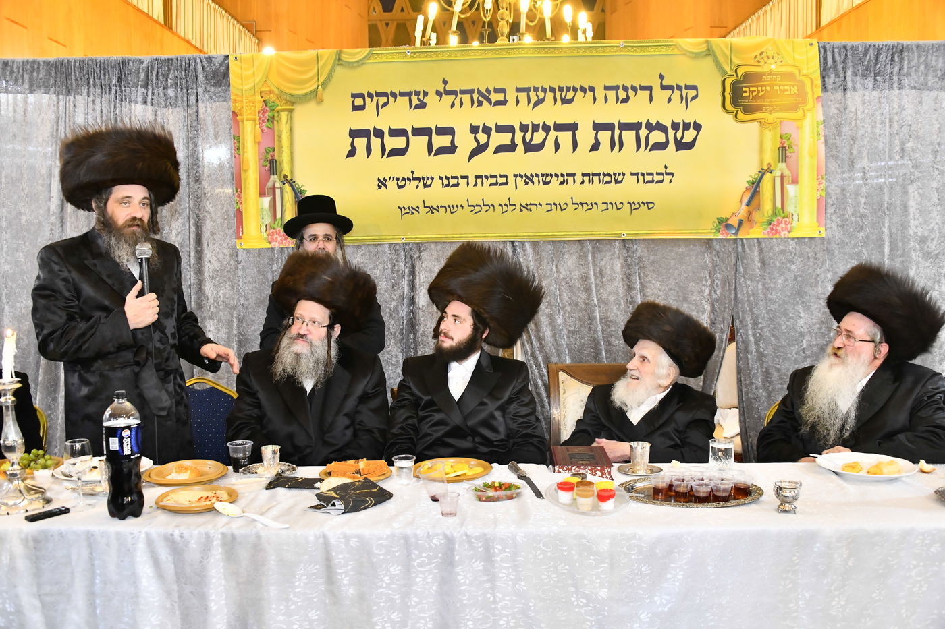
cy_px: 314
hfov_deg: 65.5
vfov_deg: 46.4
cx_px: 472
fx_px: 735
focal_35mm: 28
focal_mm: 28
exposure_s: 1/125
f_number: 5.6
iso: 3200
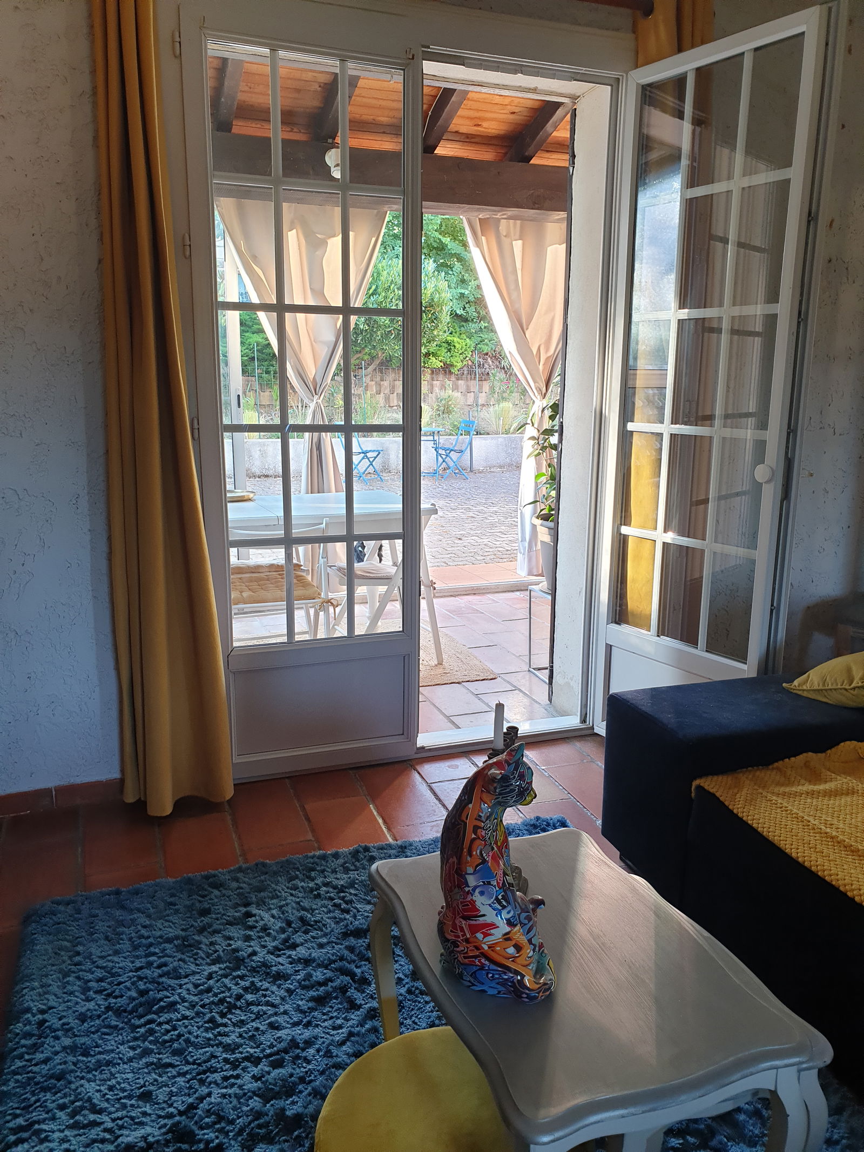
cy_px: 576
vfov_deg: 67.3
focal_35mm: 26
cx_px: 432
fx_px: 865
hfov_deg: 53.1
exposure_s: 1/35
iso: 100
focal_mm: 4.3
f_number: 2.4
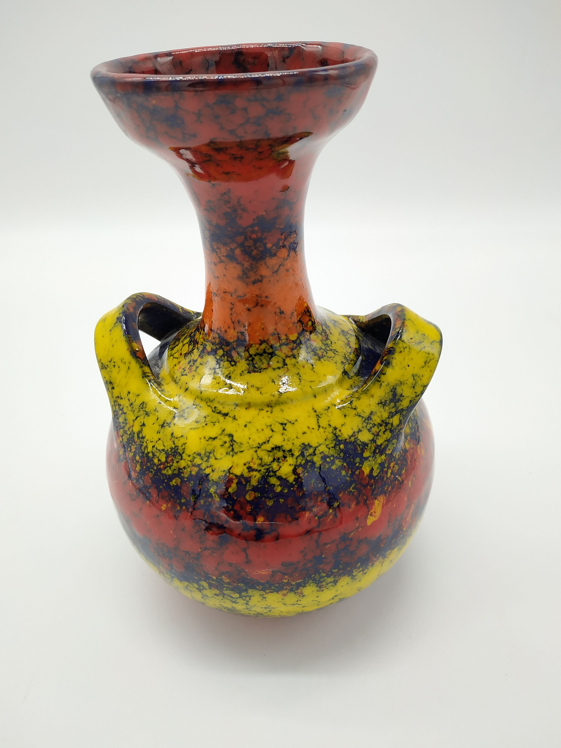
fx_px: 519
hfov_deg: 56.8
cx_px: 280
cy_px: 374
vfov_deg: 71.6
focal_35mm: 24
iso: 200
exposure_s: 1/340
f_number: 1.9
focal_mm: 3.94
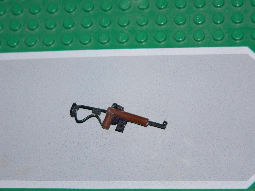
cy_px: 96
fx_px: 803
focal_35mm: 109
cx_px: 128
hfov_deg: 18.0
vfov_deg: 13.6
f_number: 2.8
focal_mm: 18.2
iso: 100
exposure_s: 1/60
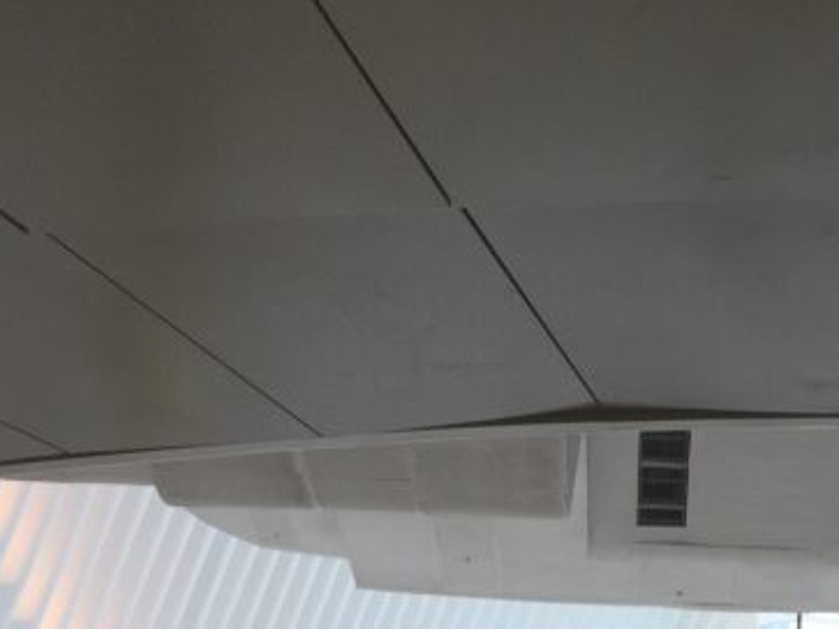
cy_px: 999
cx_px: 763
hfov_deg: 20.0
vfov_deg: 14.2
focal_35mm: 96
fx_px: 2326
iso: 32
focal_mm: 4.15
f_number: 2.2
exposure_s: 1/156
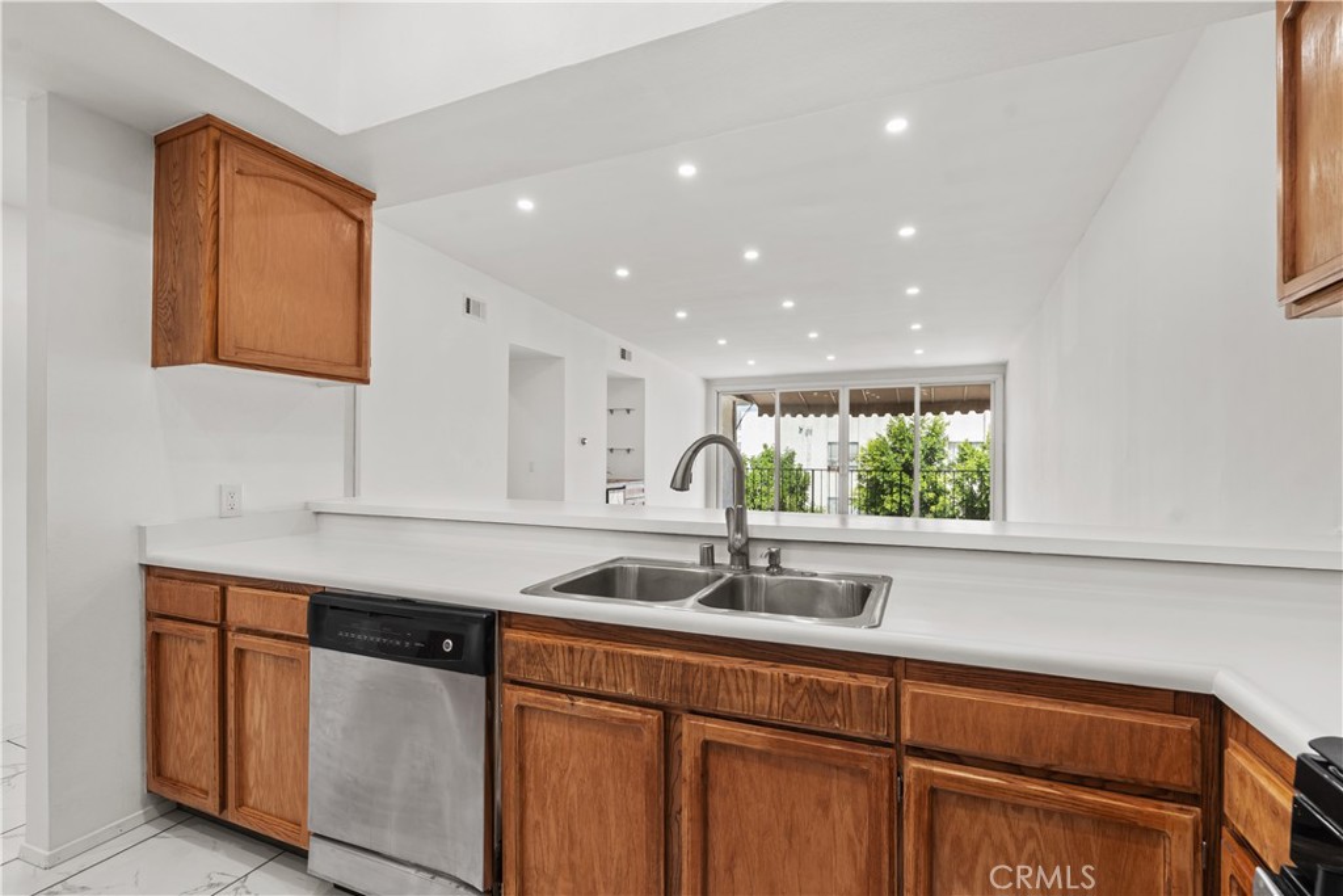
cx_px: 672
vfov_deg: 73.8
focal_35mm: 16
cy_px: 448
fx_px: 597
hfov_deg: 96.7
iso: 250
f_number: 8
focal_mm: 16
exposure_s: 1/8
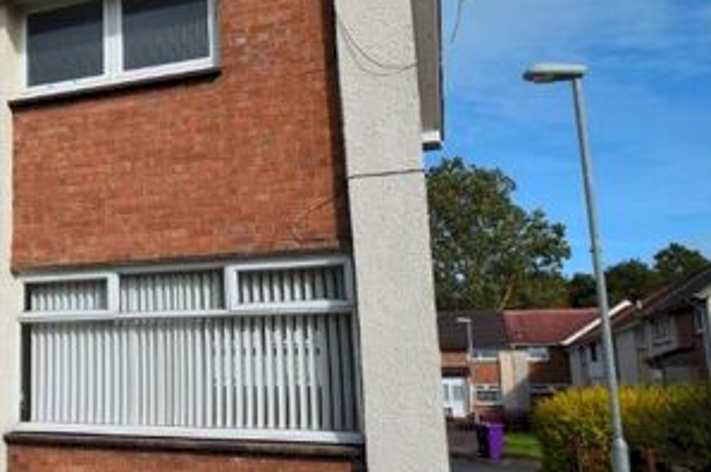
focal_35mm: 41
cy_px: 256
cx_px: -24
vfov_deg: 32.9
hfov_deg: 40.8
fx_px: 801
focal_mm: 11.5
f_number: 10
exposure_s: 1/400
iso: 200
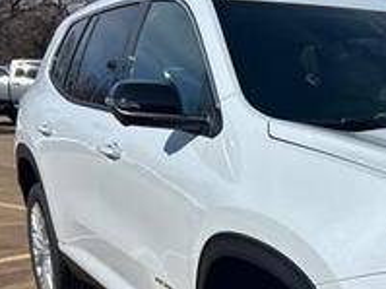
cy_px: 283
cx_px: 440
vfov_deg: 21.5
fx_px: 736
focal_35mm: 66
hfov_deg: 26.7
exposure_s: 1/9434
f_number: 1.5
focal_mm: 5.7
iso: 50
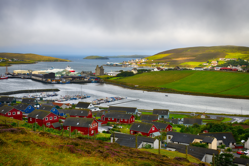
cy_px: 83
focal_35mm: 56
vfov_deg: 24.2
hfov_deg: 35.6
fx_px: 387
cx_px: 124
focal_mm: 56
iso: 160
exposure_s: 1/200
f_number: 8
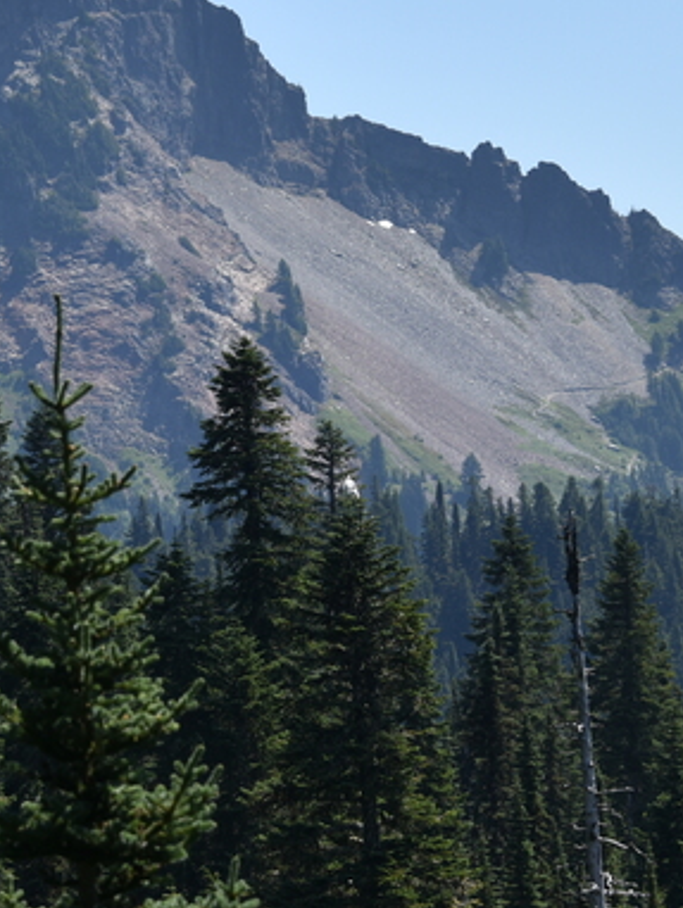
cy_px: 347
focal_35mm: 290
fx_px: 7621
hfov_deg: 5.1
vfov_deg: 6.8
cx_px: 276
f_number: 9
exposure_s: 1/320
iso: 100
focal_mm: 90
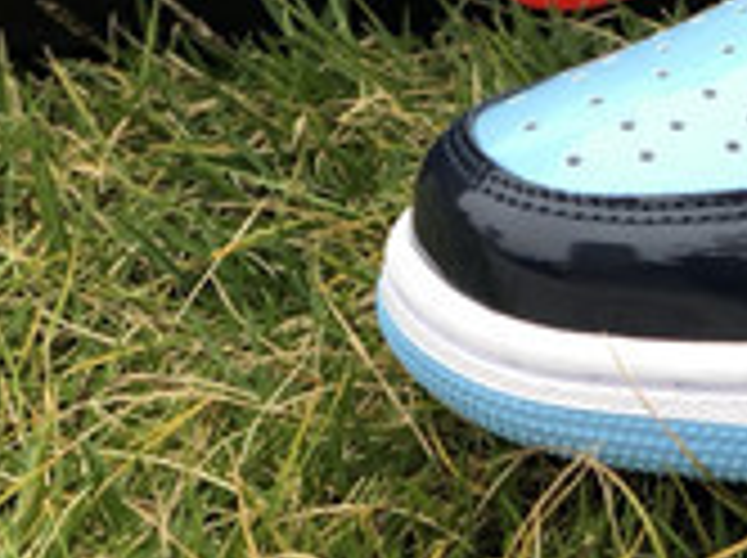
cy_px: -493
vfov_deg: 6.2
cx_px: 904
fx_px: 4999
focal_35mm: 232
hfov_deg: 8.5
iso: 16
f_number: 2.4
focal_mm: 6
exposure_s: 1/100
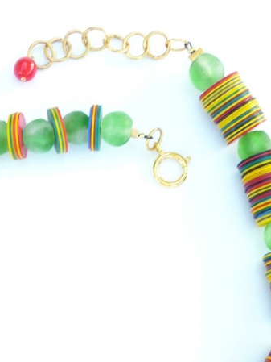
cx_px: 53
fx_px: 762
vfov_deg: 25.3
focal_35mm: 73
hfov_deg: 20.0
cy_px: 367
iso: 100
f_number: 3.5
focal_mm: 5.3
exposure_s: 1/30
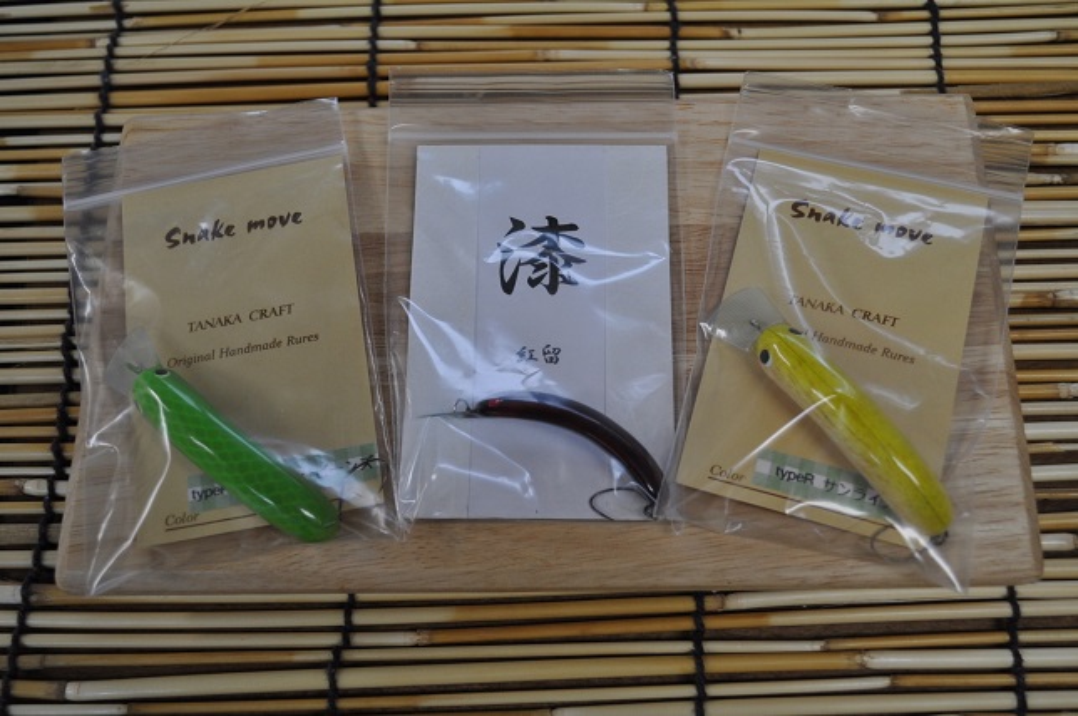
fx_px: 1436
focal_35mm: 48
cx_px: 539
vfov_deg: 28.0
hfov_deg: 41.2
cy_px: 358
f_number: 5.6
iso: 500
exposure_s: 1/60
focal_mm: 32
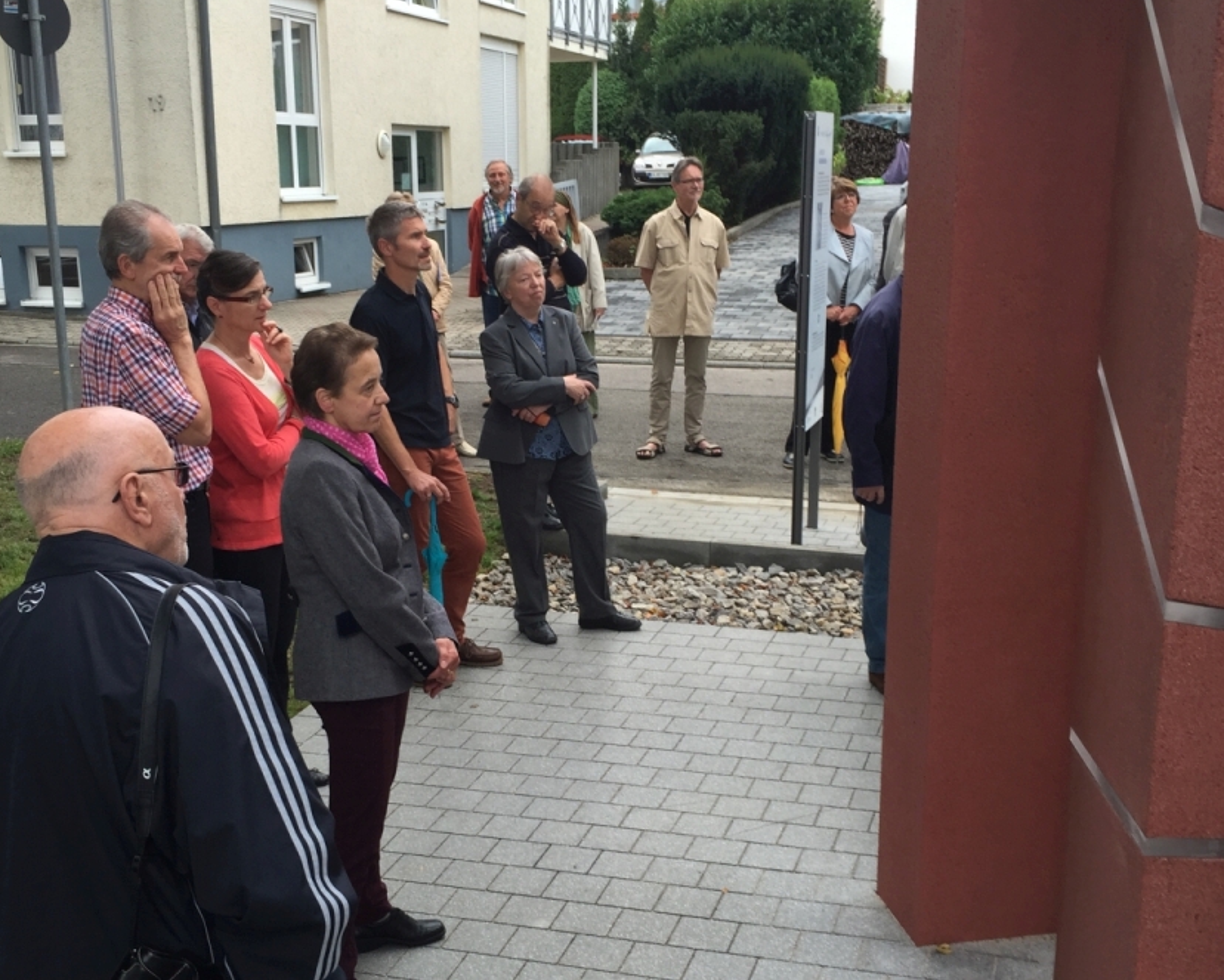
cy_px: 554
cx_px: 565
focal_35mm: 41
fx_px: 1486
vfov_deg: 36.4
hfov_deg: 44.7
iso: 32
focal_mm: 4.15
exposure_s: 1/120
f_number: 2.2
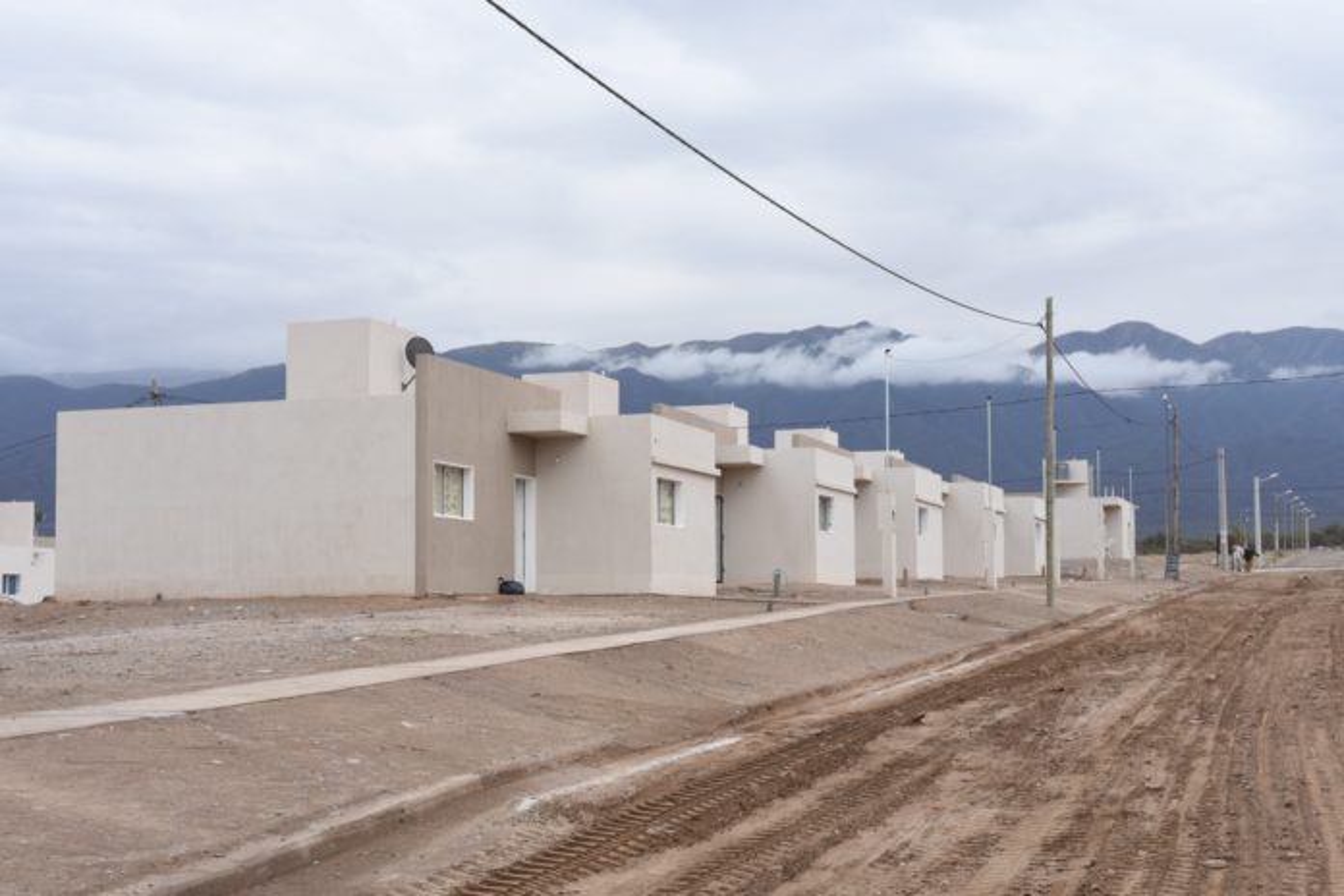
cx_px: 672
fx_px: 1867
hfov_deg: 39.6
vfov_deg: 27.0
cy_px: 448
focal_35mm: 50
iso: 100
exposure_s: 1/200
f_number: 8
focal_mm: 50
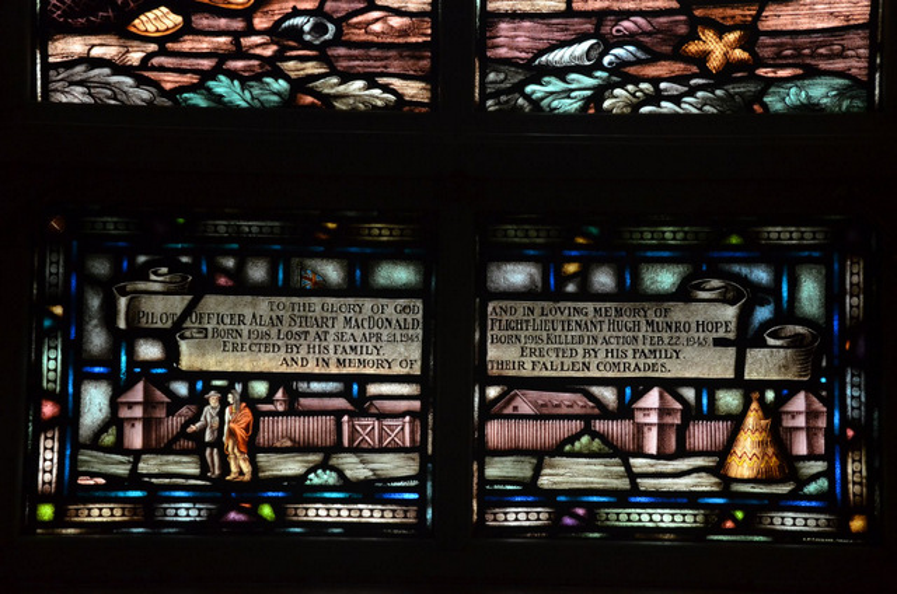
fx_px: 1790
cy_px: 297
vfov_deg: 18.8
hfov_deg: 28.1
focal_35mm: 72
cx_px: 448
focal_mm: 48
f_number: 6.3
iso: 1600
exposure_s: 1/200
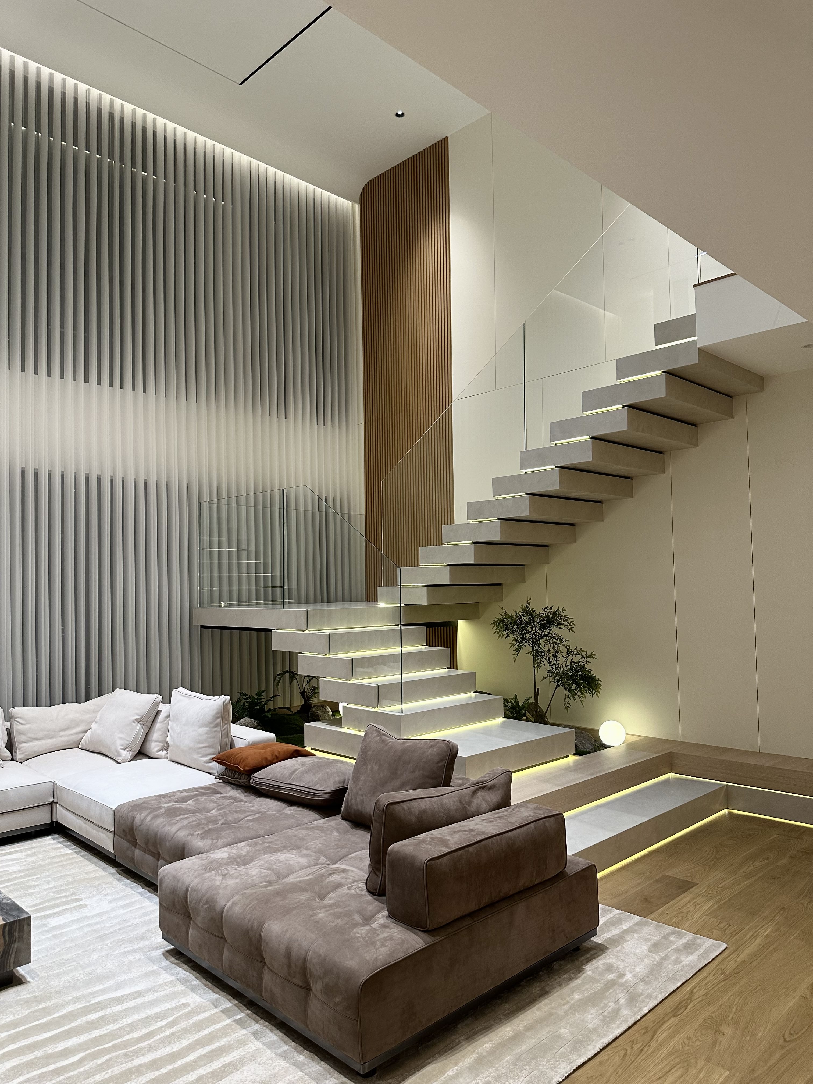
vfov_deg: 71.6
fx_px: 752
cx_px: 406
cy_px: 542
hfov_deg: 56.8
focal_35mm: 24
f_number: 1.78
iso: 200
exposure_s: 1/100
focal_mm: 6.86
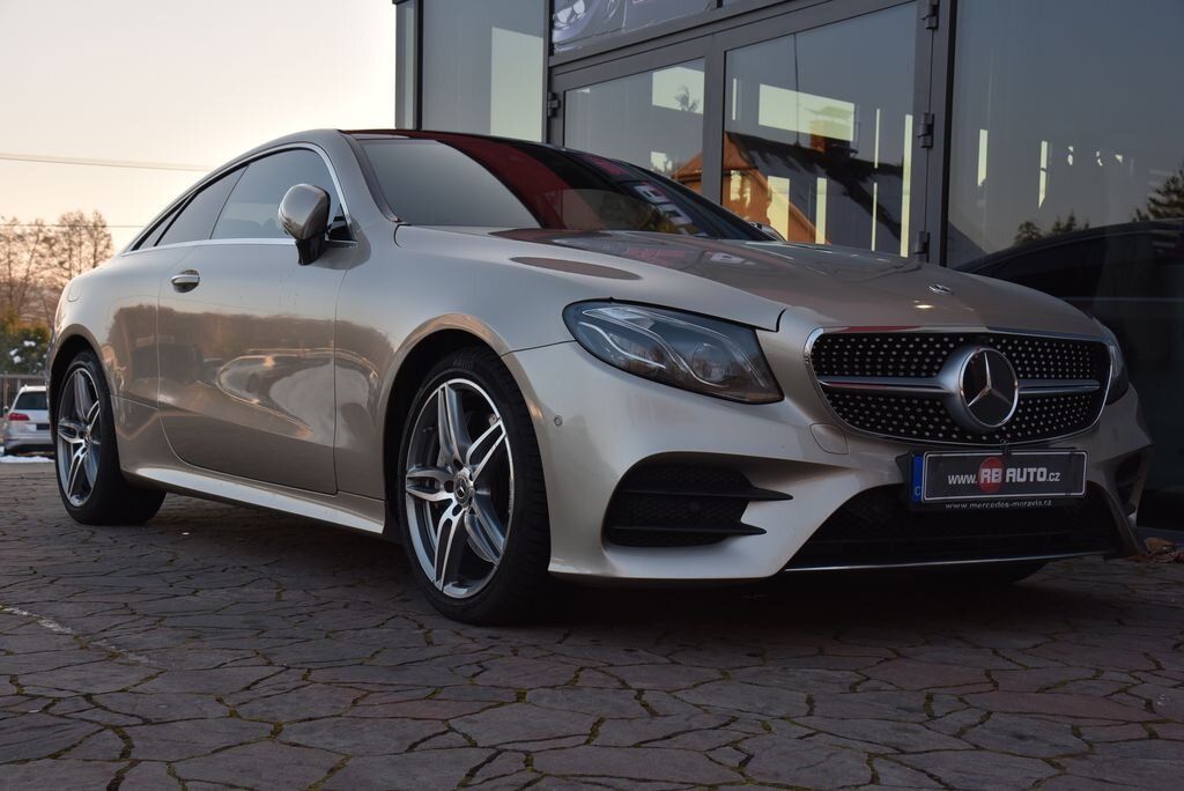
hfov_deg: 39.6
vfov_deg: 27.0
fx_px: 1645
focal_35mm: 50
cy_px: 396
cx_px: 592
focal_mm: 50
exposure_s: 1/320
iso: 500
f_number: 9
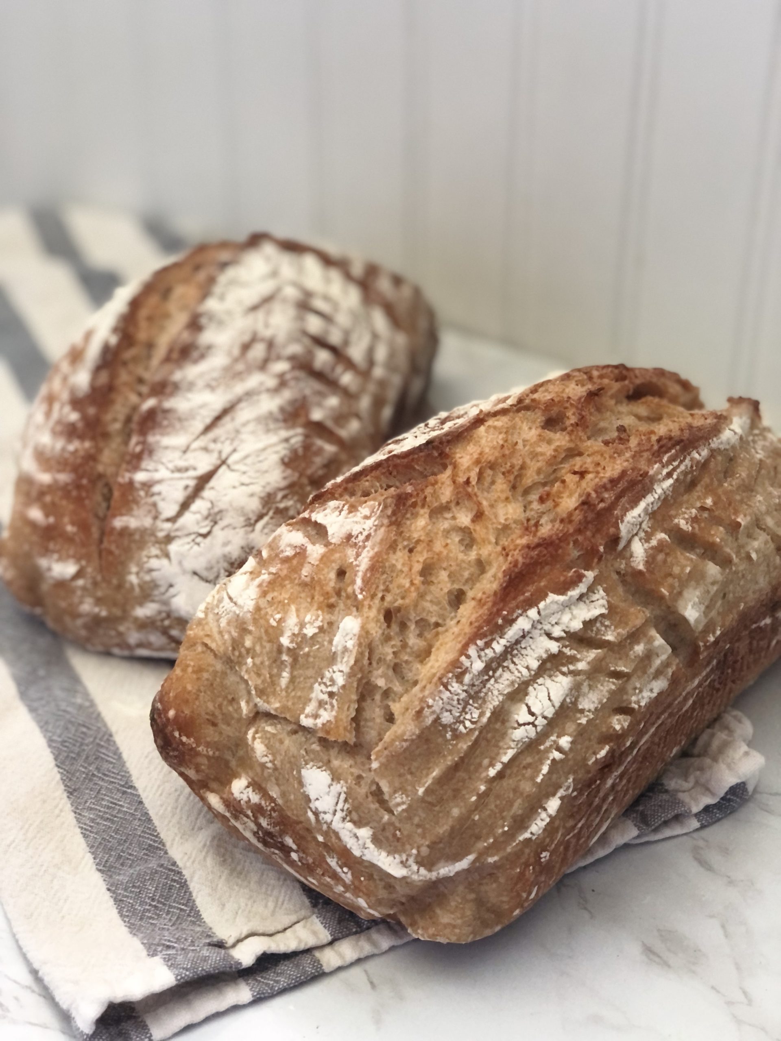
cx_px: 390
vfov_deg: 33.8
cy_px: 520
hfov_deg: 25.7
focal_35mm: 57
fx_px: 1715
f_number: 2.8
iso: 320
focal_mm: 6.6
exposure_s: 1/30
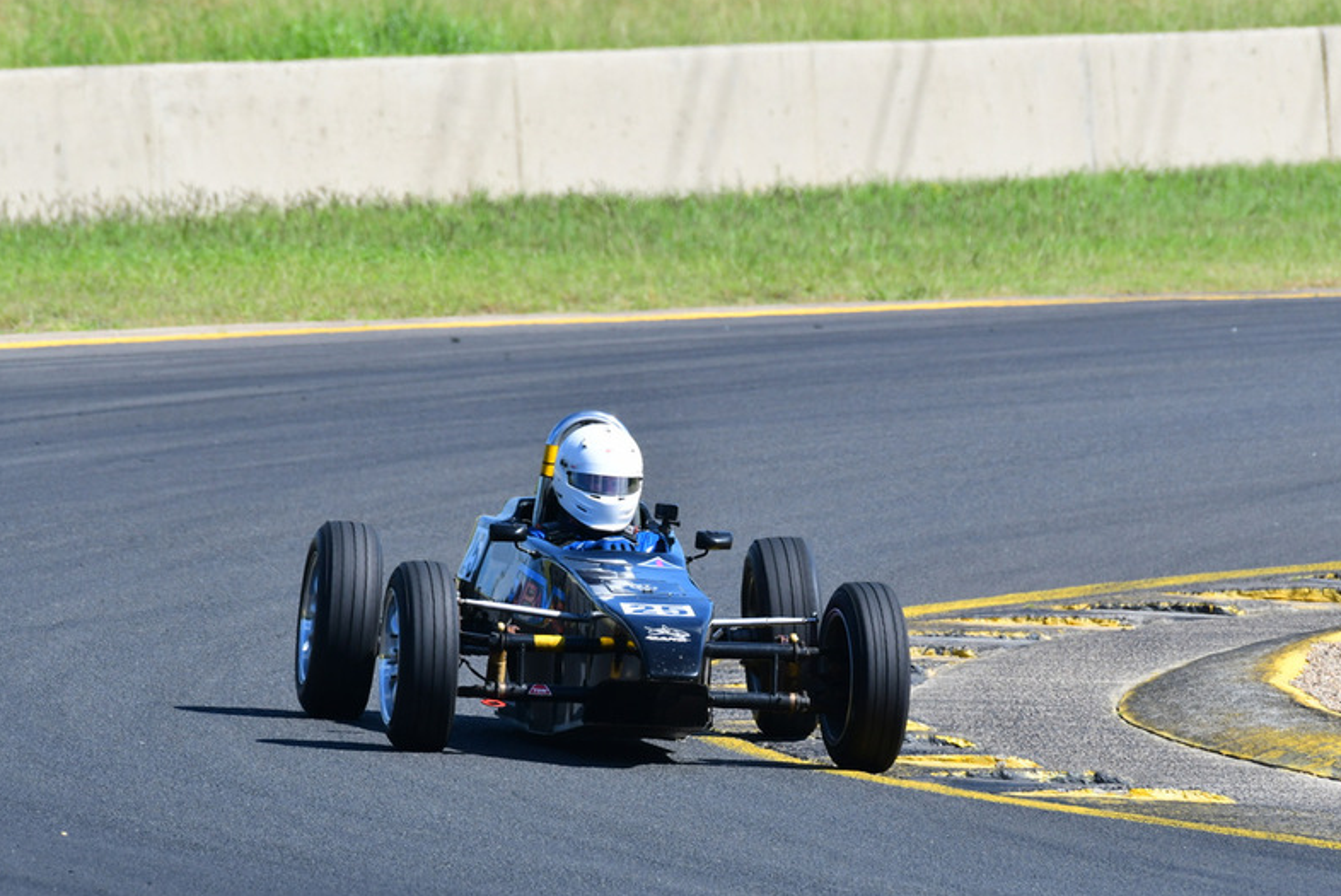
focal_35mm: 763
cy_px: 445
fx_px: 28436
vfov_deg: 1.8
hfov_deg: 2.7
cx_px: 665
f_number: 10
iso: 500
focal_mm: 500
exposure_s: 1/640
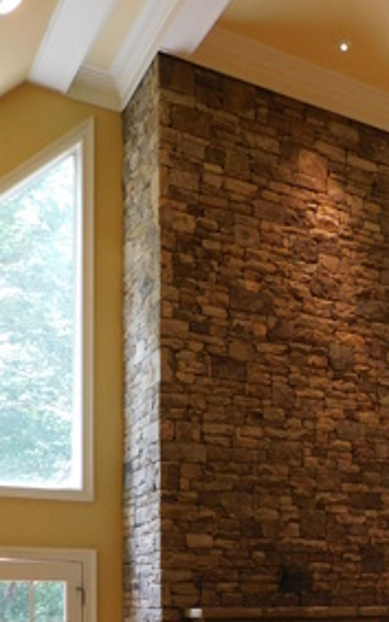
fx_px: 848
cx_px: 337
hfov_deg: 25.2
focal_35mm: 50
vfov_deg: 36.9
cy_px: 596
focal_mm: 4
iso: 160
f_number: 3
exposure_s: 1/30
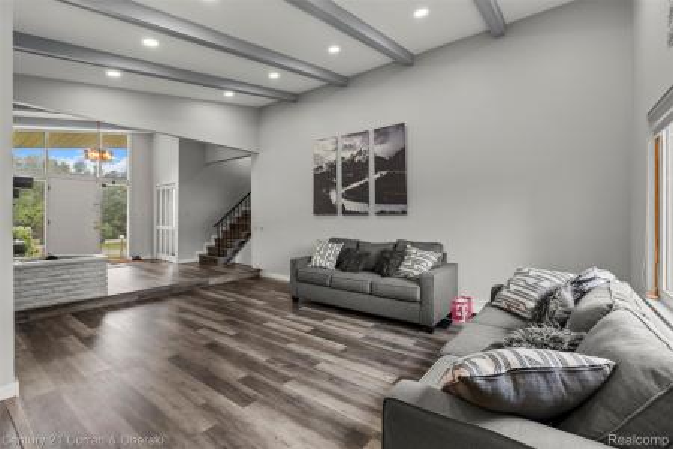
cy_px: 224
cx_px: 336
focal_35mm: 16
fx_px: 299
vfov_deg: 73.7
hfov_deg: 96.7
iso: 400
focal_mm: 16
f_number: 8
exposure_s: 1/6
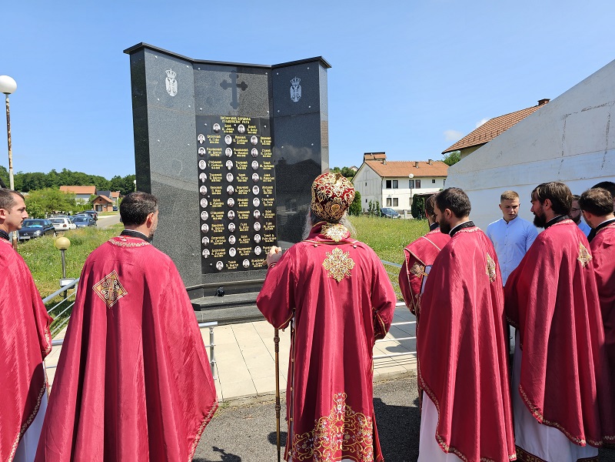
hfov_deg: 73.9
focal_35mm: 23
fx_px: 409
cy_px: 231
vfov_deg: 58.9
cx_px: 308
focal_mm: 6.3
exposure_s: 1/435
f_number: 1.7
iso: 10
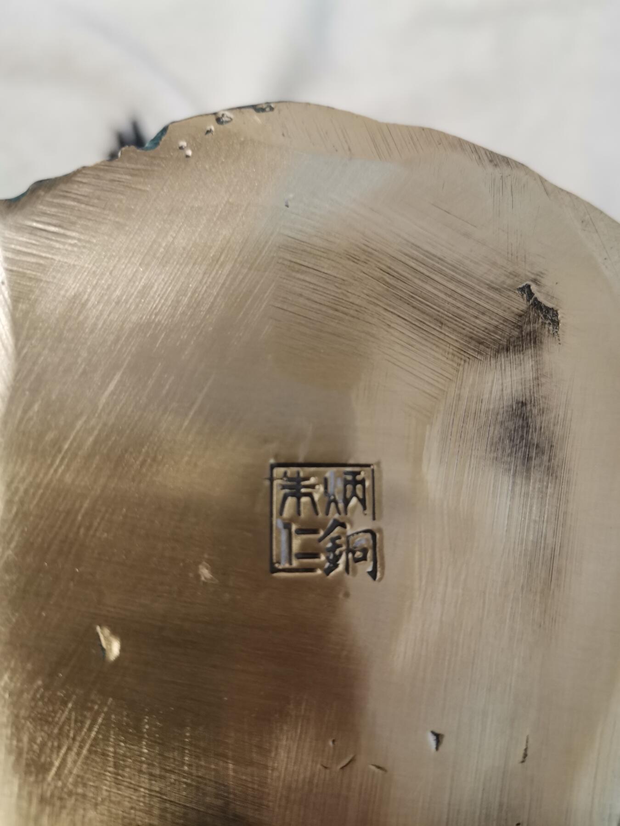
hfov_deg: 53.1
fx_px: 621
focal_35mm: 26
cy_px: 413
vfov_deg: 67.3
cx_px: 310
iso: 800
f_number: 1.8
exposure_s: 1/25
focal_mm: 4.75
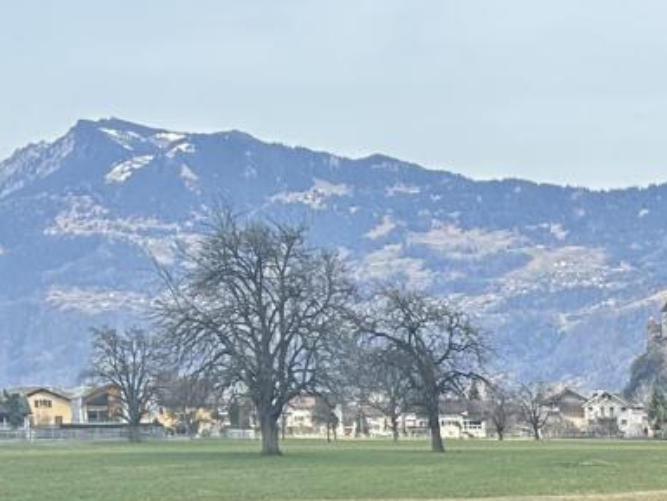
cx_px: 1008
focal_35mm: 108
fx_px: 2082
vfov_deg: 13.1
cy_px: 700
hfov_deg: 16.5
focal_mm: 5.7
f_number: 1.5
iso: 50
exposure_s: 1/1124
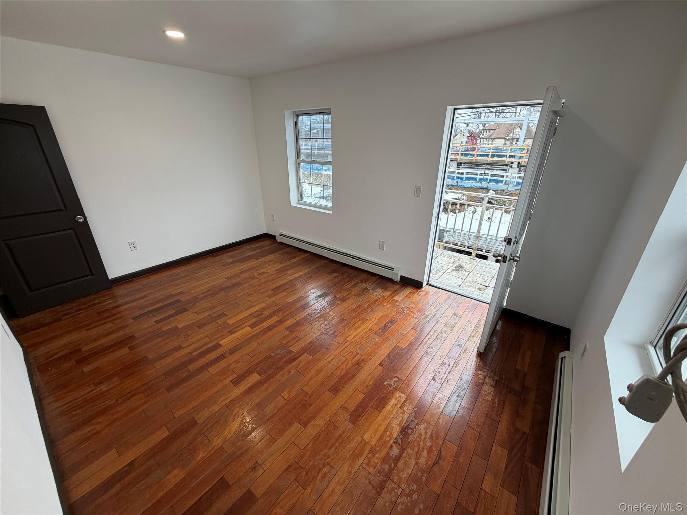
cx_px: 344
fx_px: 278
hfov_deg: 102.1
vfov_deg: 85.7
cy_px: 258
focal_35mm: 14
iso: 80
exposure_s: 1/120
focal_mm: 2.22
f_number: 2.2
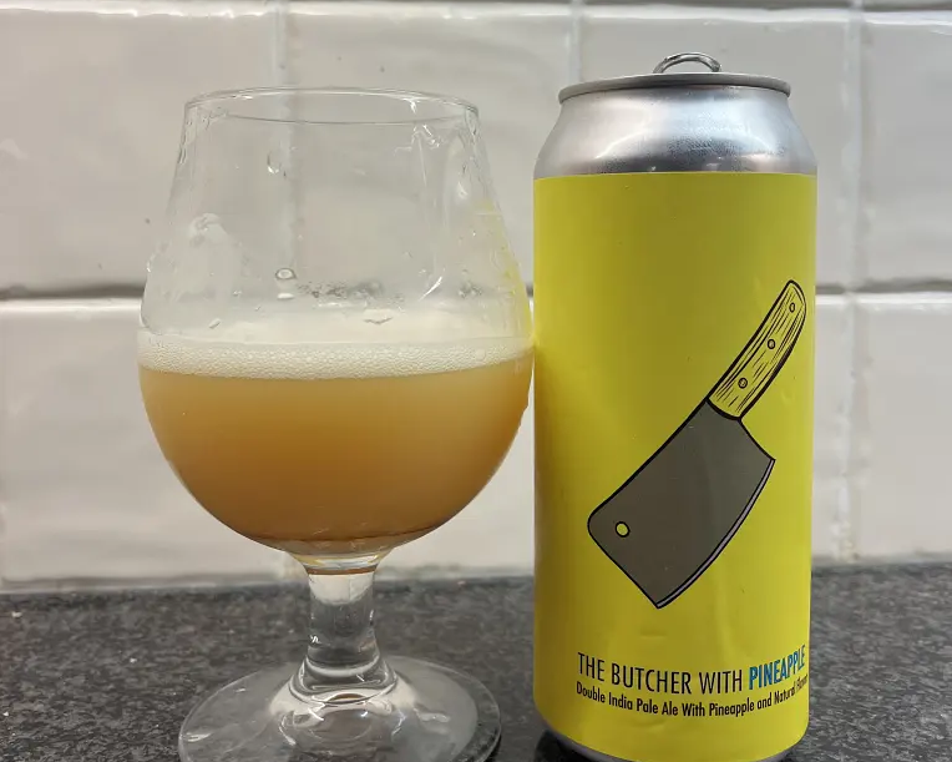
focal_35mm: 34
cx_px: 477
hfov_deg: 52.8
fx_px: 958
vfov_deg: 43.1
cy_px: 296
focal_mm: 5.1
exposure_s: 1/100
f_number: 1.6
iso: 50
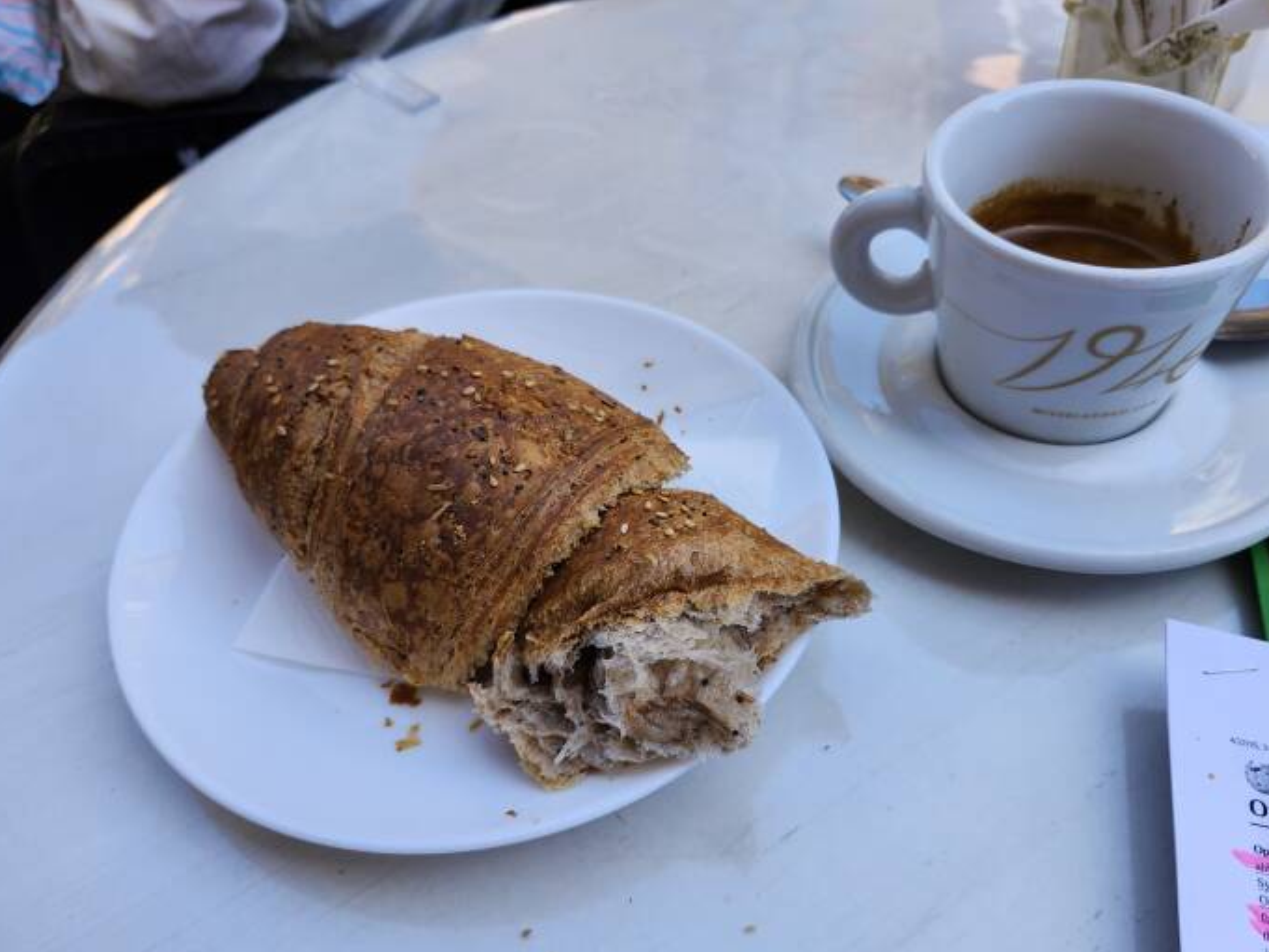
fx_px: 990
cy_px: 497
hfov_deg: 65.0
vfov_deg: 51.4
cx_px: 723
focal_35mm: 27
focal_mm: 5.54
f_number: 1.8
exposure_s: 1/333
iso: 25
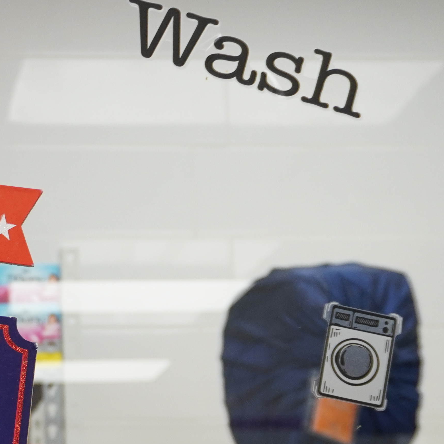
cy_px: 484
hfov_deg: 15.9
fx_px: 1538
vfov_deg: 16.0
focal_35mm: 106
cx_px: -62
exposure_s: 1/160
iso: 640
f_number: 4.5
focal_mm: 24
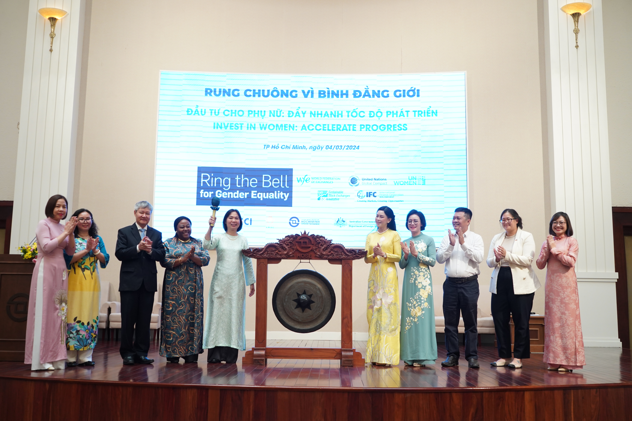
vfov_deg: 37.9
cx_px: 316
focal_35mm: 35
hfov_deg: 54.4
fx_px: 614
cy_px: 210
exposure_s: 1/80
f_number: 4
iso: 1600
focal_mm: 35
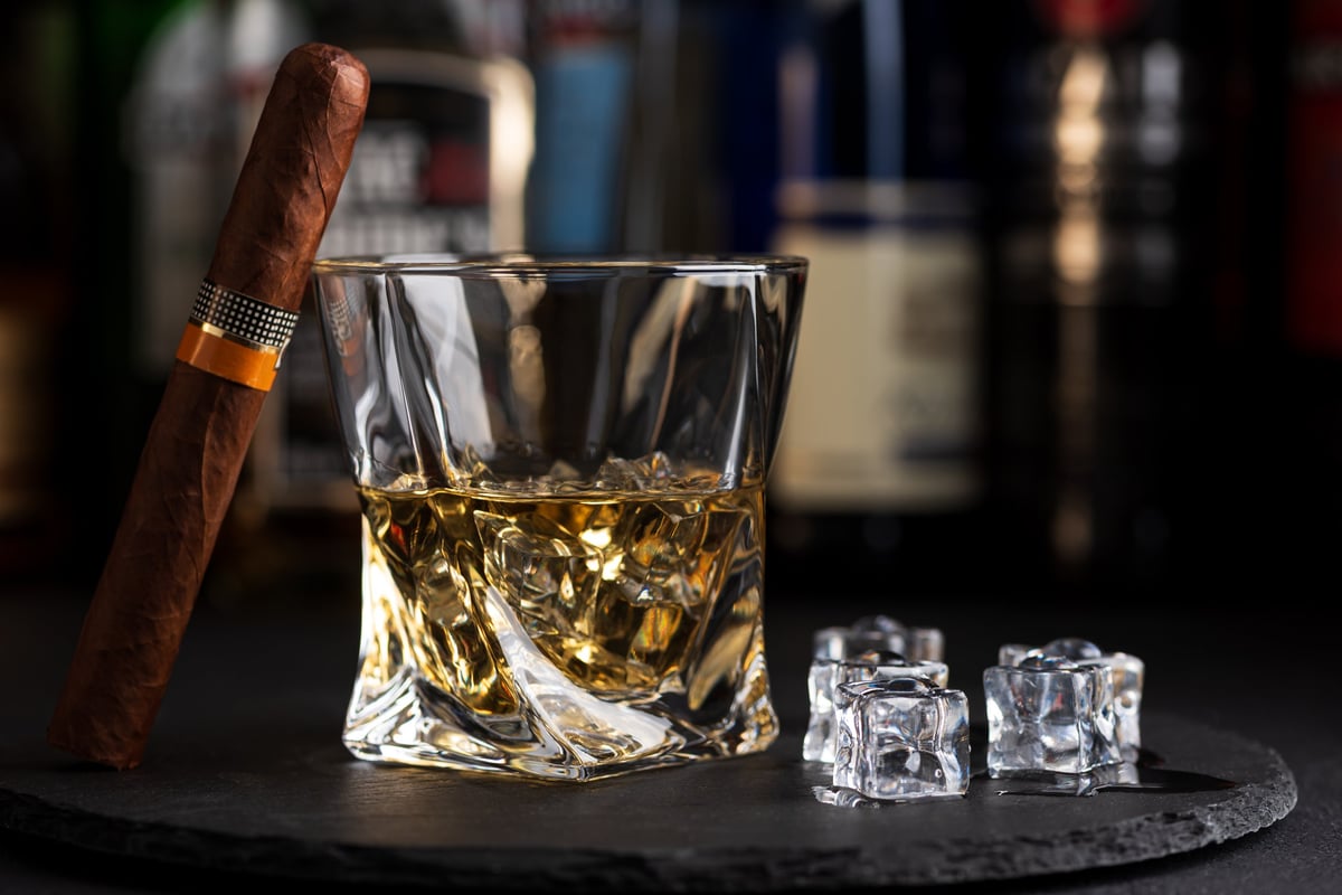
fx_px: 3914
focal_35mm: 105
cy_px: 448
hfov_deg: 19.5
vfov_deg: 13.0
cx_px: 671
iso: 100
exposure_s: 1/100
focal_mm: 105
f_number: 8
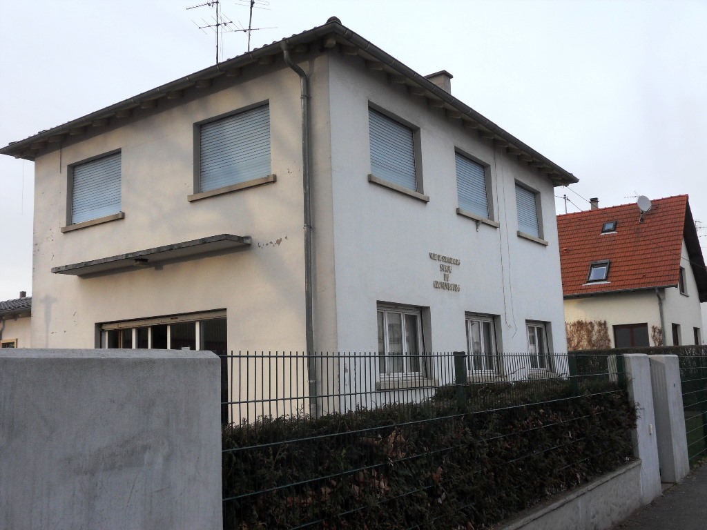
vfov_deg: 39.7
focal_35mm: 36
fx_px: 735
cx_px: 354
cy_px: 265
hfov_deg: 51.4
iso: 80
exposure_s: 1/180
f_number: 3.9
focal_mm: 6.3
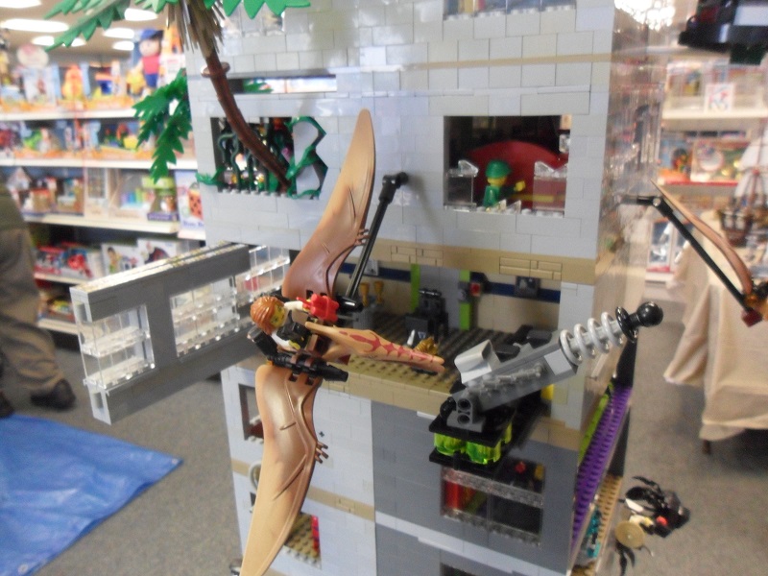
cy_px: 288
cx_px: 384
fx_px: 599
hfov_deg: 65.3
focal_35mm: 27
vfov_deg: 51.4
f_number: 3.5
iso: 400
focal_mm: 4.9
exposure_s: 1/30
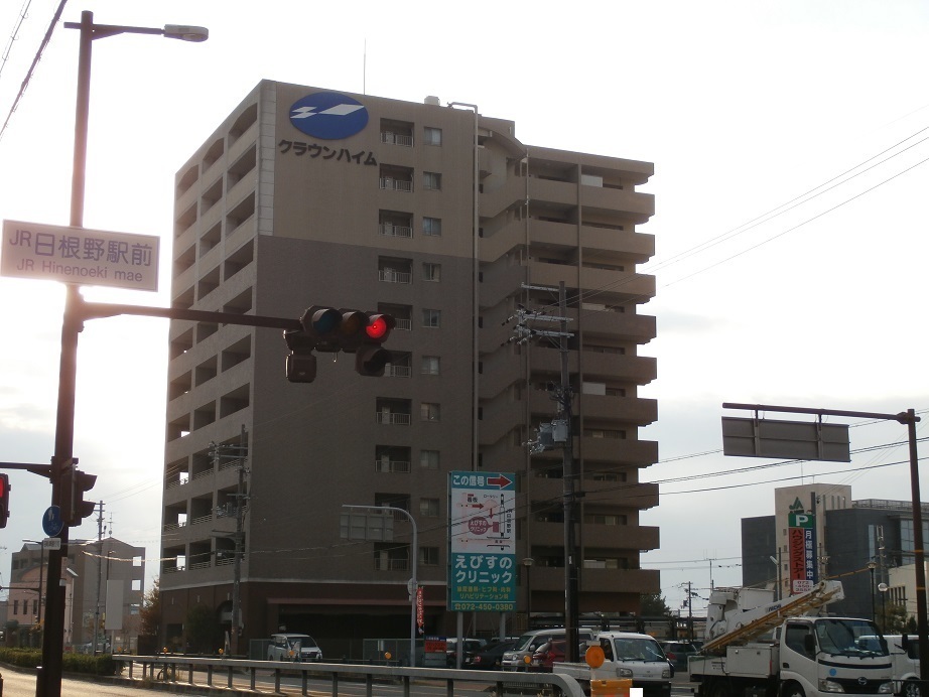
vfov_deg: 26.6
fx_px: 1476
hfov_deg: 34.9
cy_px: 348
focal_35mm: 55
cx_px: 464
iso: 100
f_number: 4.1
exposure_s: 1/500
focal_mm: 9.76
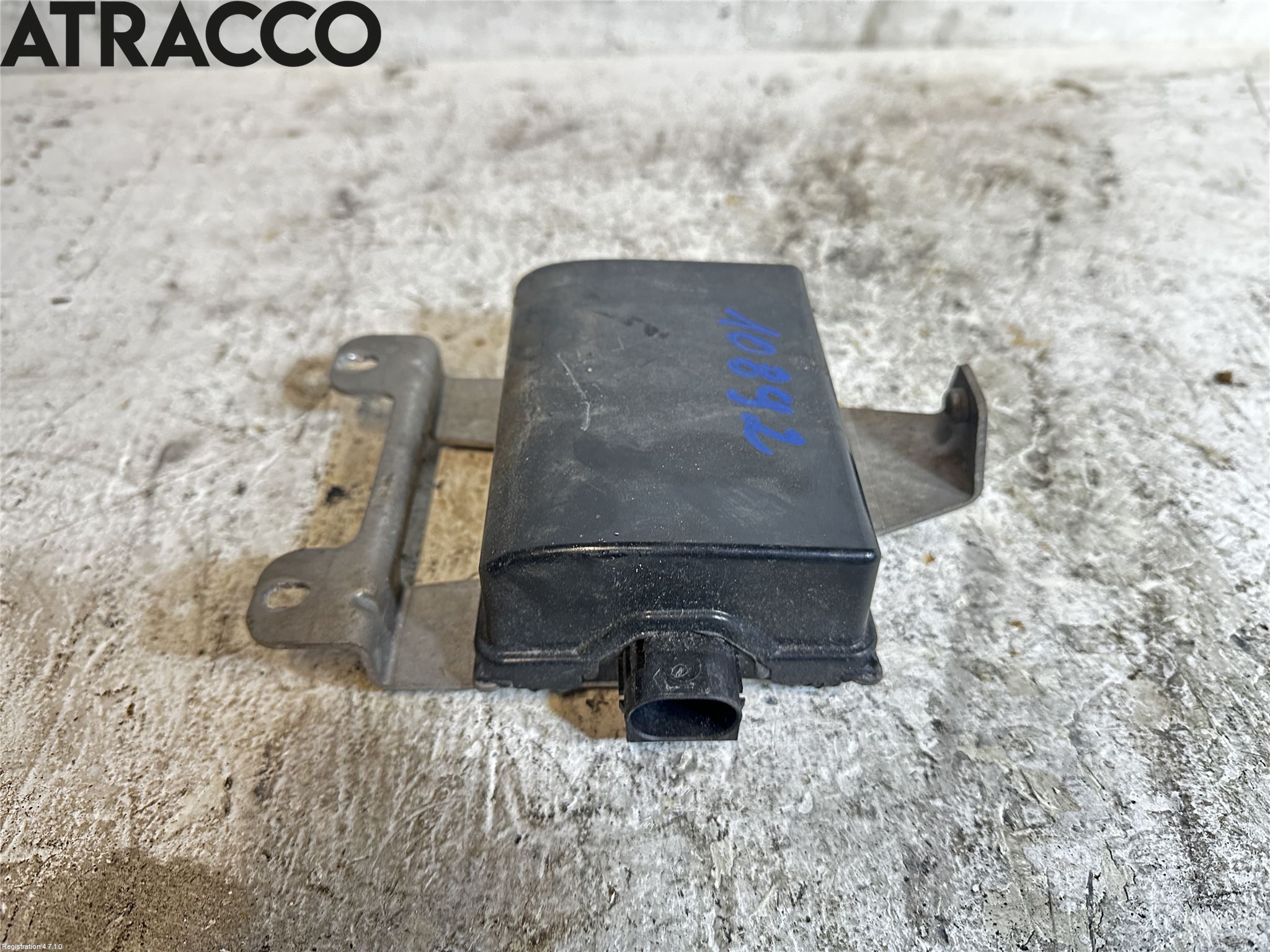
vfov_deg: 56.8
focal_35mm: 24
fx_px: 881
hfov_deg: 71.6
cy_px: 476
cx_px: 635
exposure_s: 1/50
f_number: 1.78
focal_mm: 6.86
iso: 400
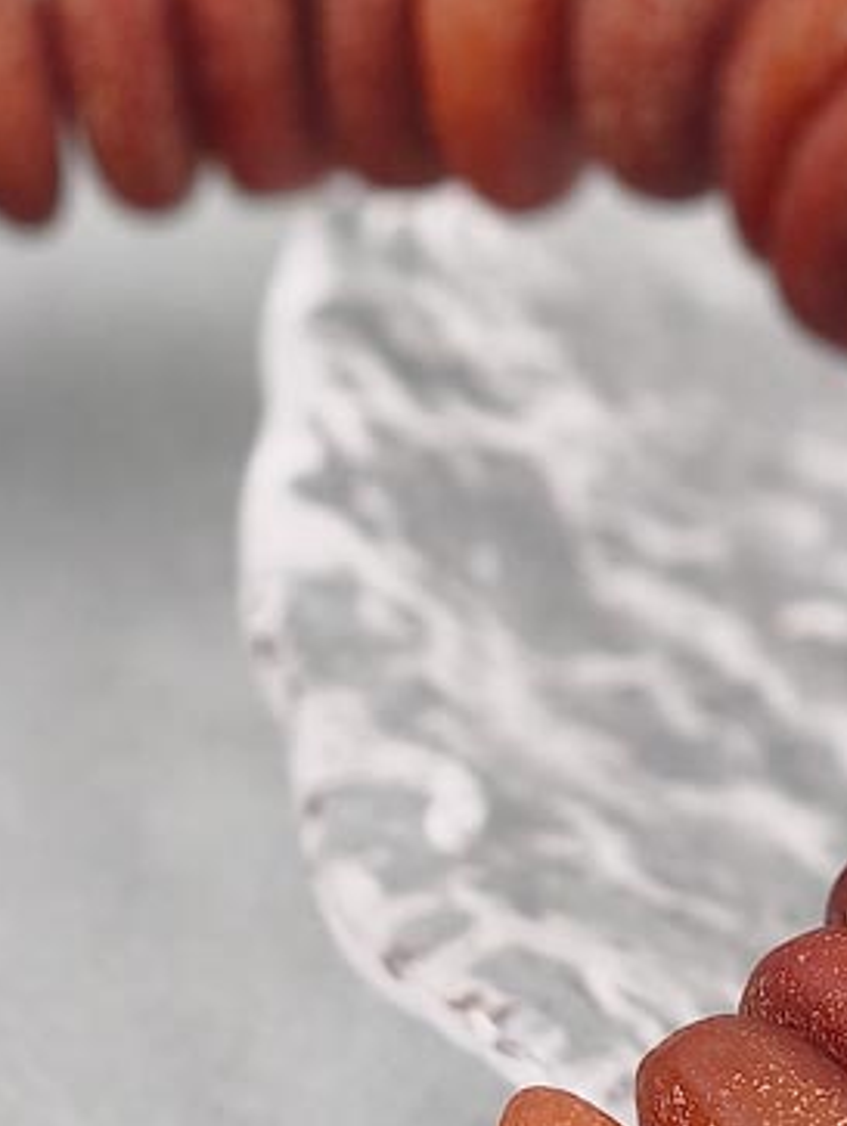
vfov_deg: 7.3
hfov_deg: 5.5
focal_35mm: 270
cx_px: 379
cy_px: 439
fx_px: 8793
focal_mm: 22.48
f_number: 2.67
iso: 125
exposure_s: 1/160
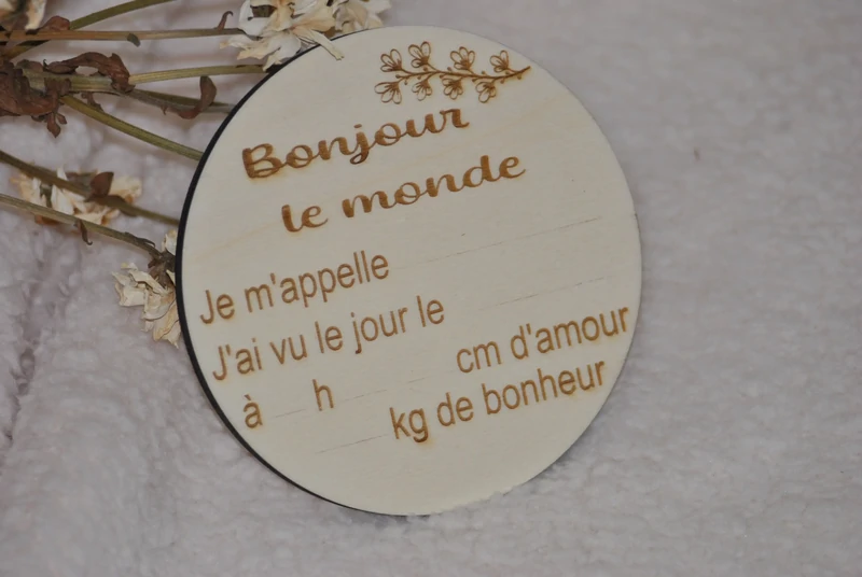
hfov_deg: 8.3
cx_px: 431
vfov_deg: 5.6
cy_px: 288
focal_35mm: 248
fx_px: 5935
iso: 200
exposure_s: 1/60
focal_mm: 165
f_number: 5
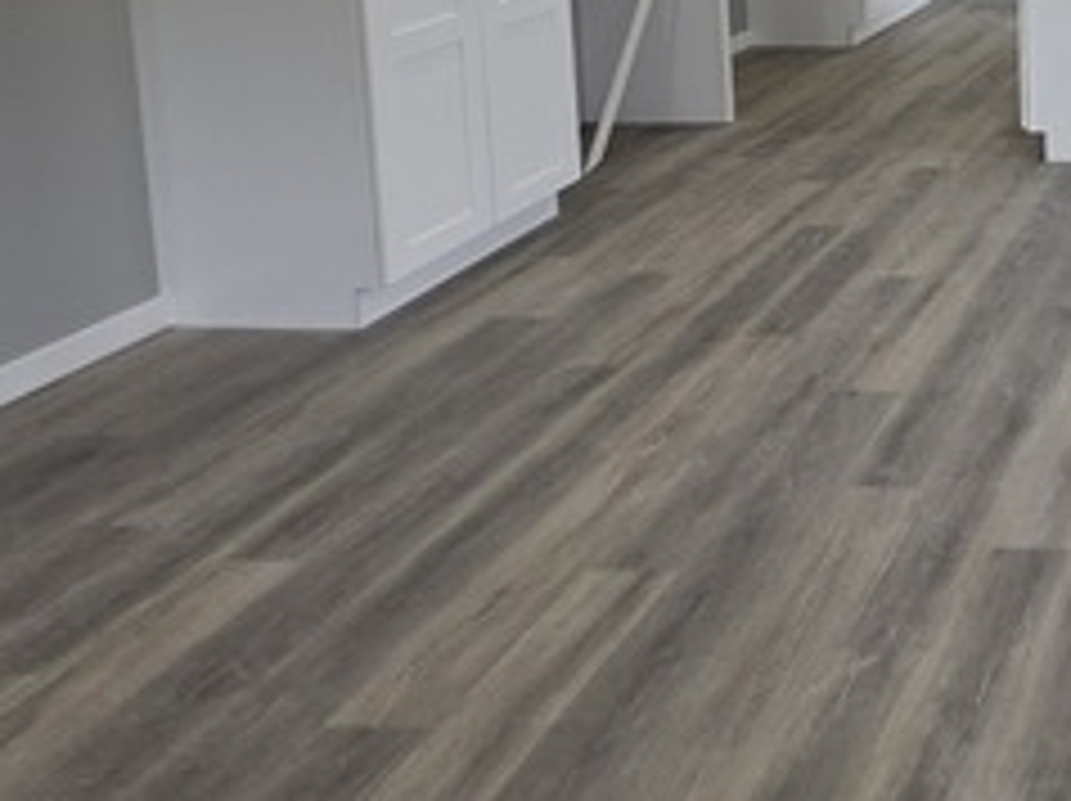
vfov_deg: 33.9
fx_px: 1082
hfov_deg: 37.5
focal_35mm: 35
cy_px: -130
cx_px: 1328
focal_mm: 2.2
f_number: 1.9
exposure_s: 1/120
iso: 80
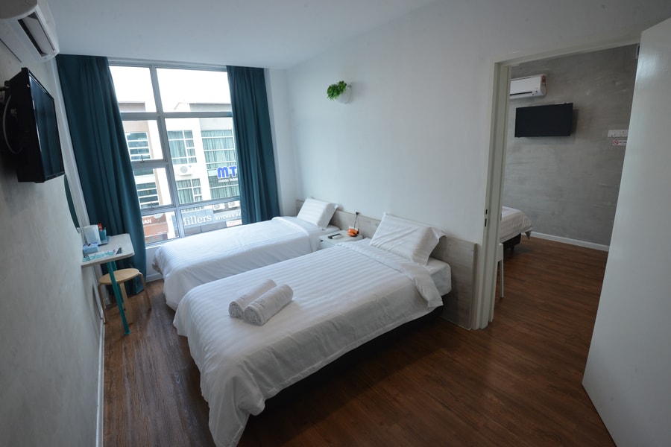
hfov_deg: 96.7
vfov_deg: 73.7
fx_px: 298
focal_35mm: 16
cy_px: 224
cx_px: 336
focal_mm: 16
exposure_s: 1/60
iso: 1600
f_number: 9
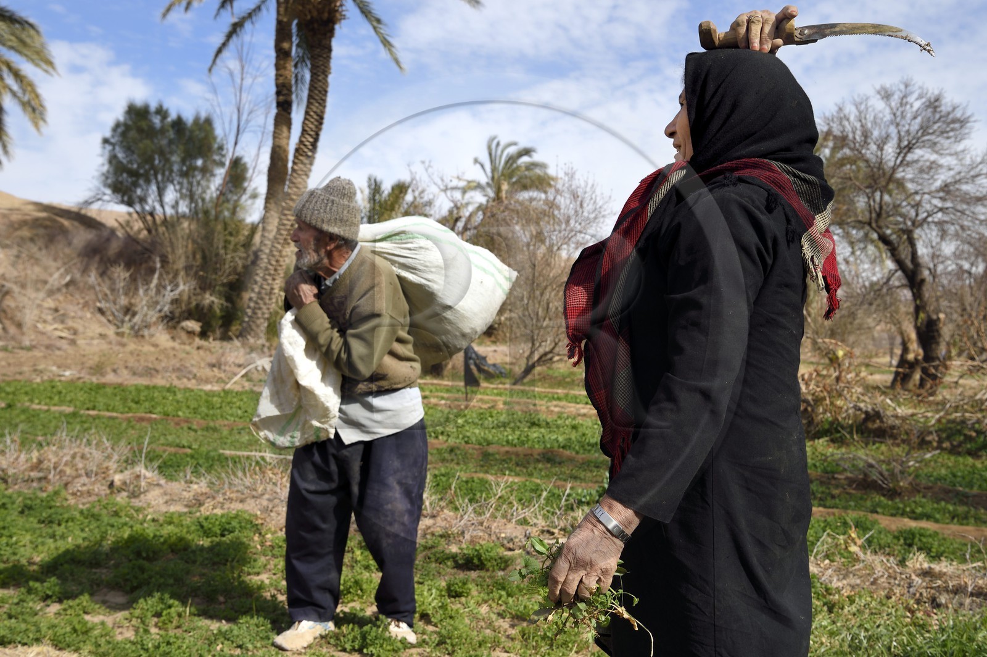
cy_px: 328
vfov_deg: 29.8
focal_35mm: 45
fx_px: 1233
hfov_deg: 43.6
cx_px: 494
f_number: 9
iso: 200
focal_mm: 45
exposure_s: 1/250
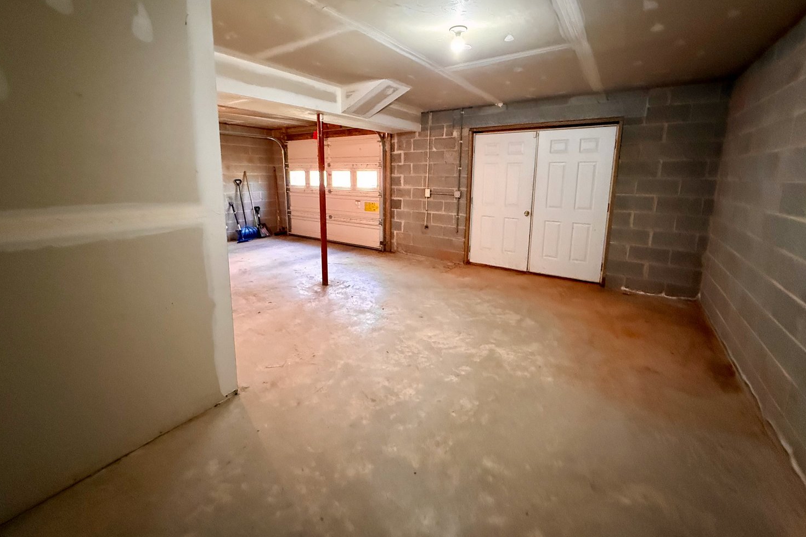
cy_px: 231
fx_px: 336
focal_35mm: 15
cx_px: 401
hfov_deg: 100.4
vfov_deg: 76.9
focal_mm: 2.22
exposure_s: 1/60
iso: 1250
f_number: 2.2
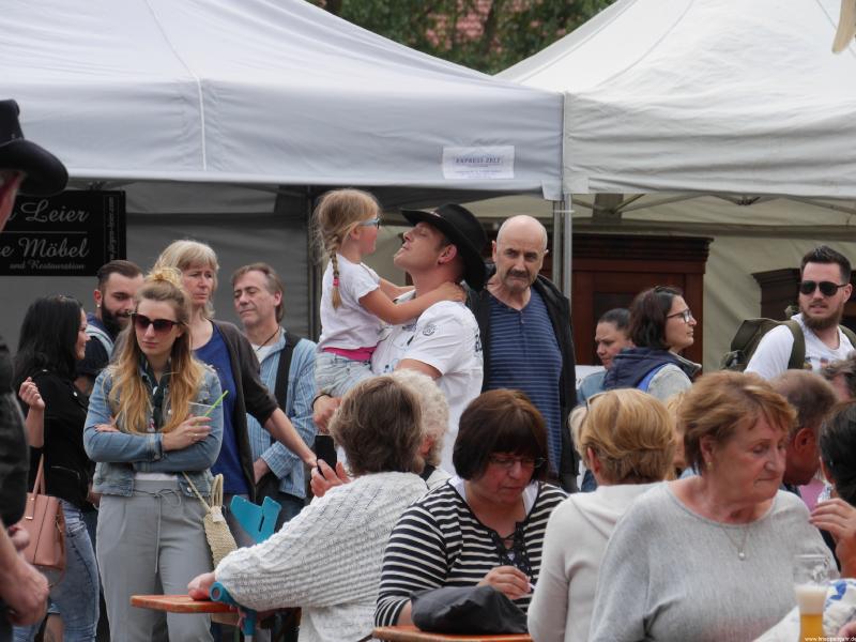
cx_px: 428
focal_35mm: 162
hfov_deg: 12.2
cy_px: 321
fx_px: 4006
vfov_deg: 9.2
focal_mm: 81
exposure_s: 1/400
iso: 200
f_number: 6.3
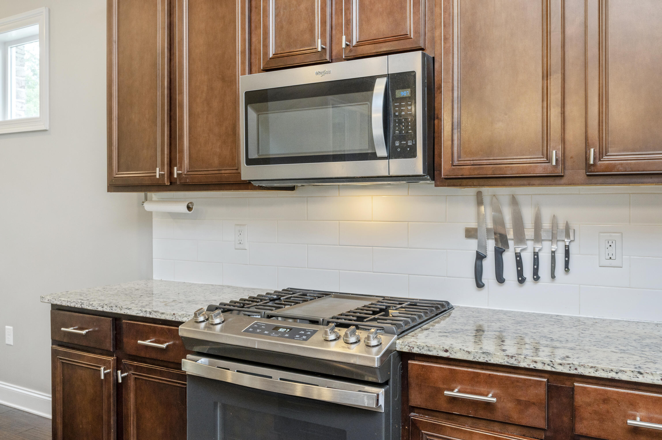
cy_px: 220
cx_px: 331
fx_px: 524
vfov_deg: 45.6
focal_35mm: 28
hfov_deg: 64.6
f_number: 9
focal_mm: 28.5
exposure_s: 1/30
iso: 800
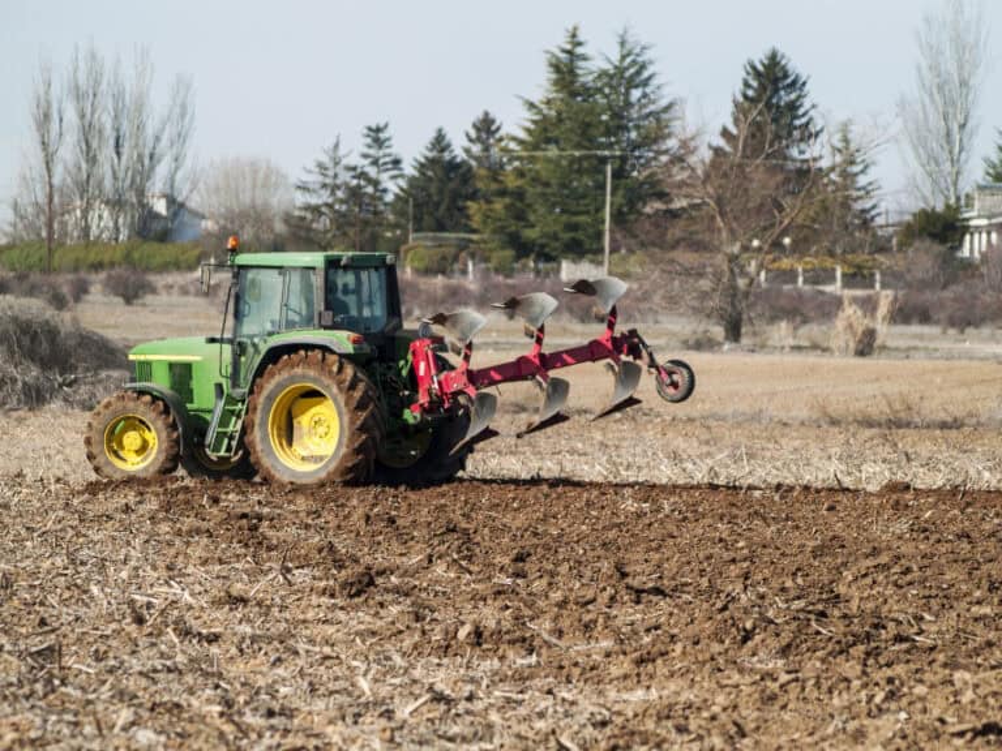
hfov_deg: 6.3
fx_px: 9147
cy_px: 376
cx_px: 501
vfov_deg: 4.7
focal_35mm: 316
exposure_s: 1/1000
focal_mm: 158
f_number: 4.6
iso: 100
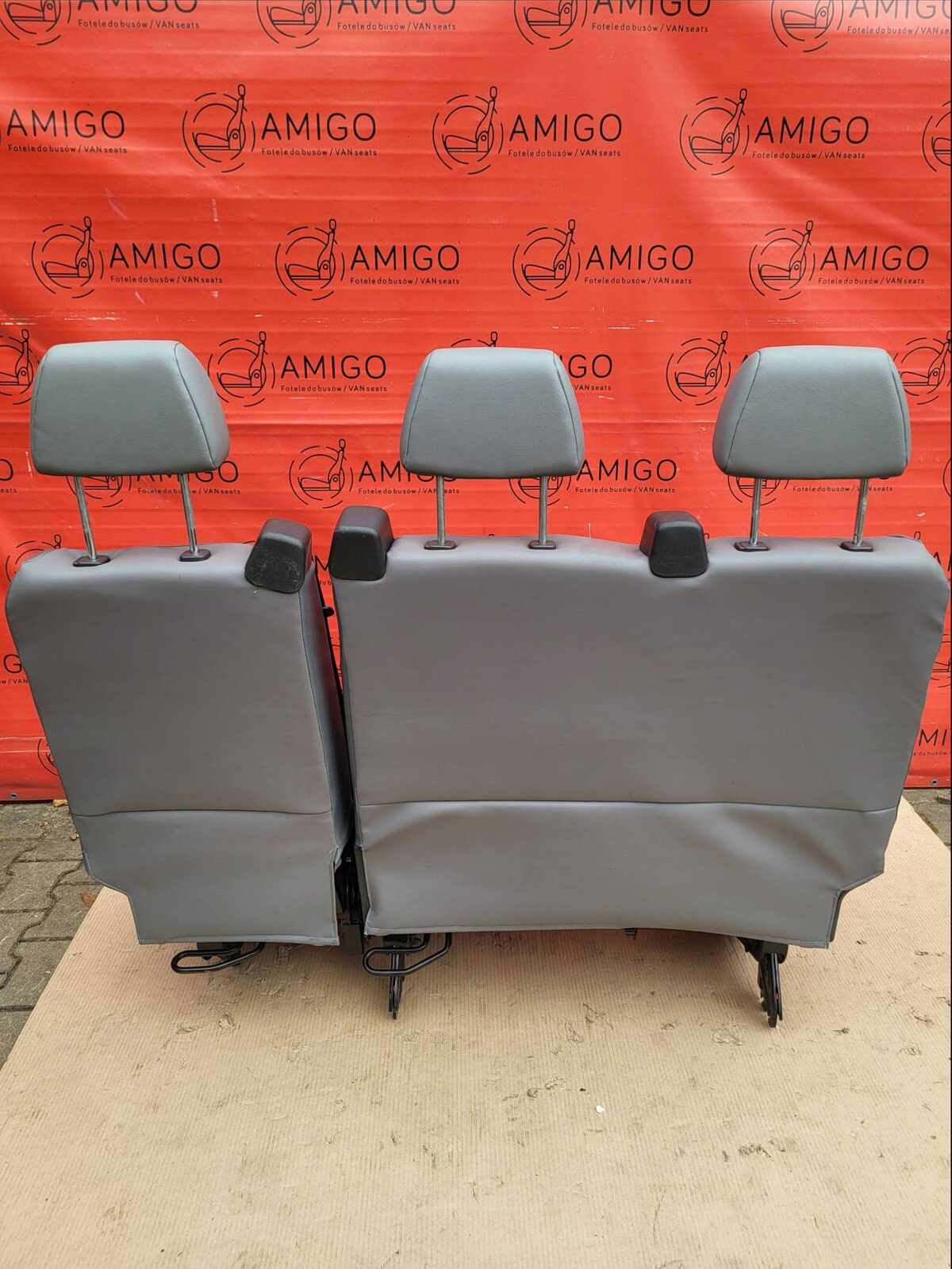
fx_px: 953
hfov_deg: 53.1
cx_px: 476
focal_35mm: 26
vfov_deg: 67.3
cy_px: 634
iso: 40
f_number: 1.8
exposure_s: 1/184
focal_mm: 5.4
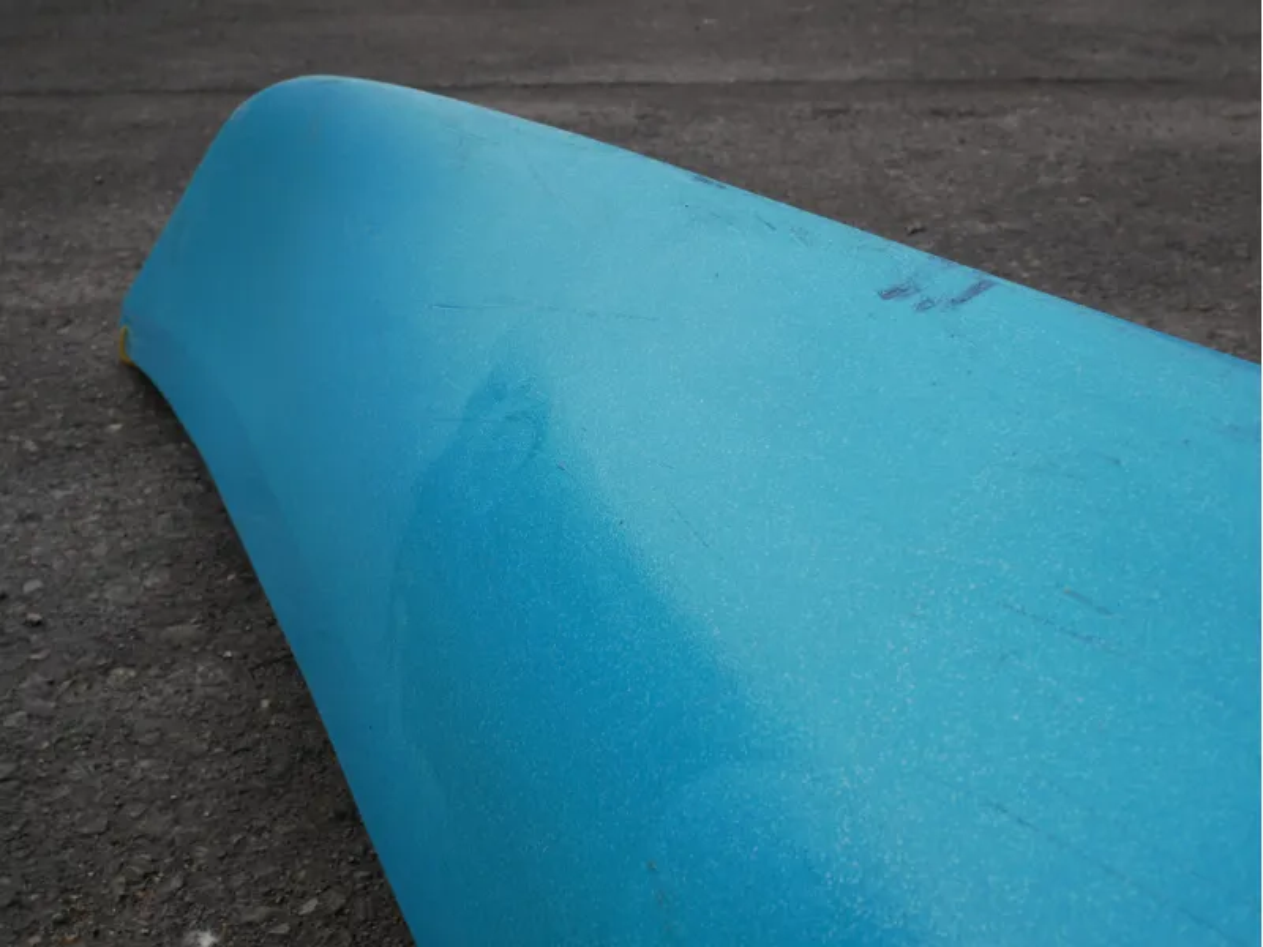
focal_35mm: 50
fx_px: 1824
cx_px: 632
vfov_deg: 29.1
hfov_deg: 38.2
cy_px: 474
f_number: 10
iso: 200
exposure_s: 1/320
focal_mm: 25
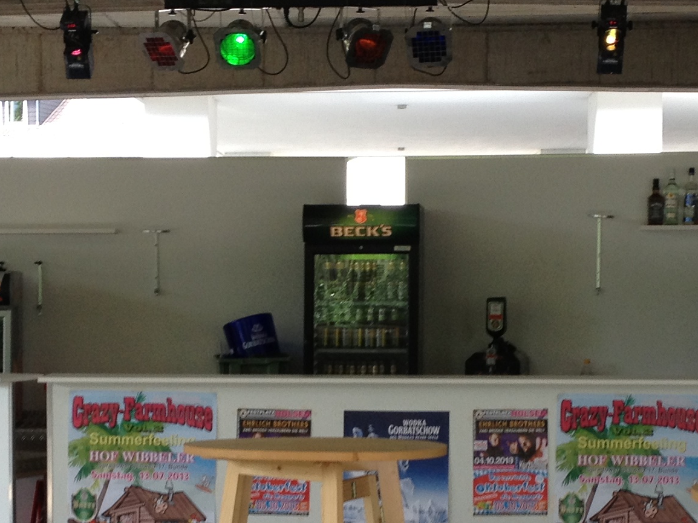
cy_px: 410
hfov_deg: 19.8
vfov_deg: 14.9
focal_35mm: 99
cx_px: 370
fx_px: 1996
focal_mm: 4.28
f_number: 2.4
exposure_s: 1/170
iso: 50
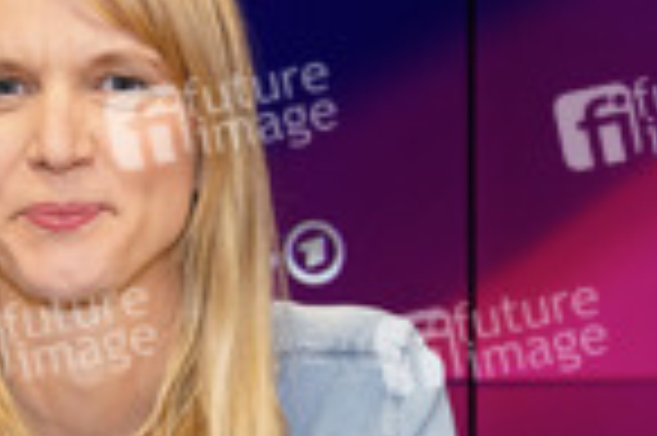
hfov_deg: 17.8
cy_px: 454
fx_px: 2078
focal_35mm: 114
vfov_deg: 11.8
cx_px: 101
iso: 2000
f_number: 5.6
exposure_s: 1/125
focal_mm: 37
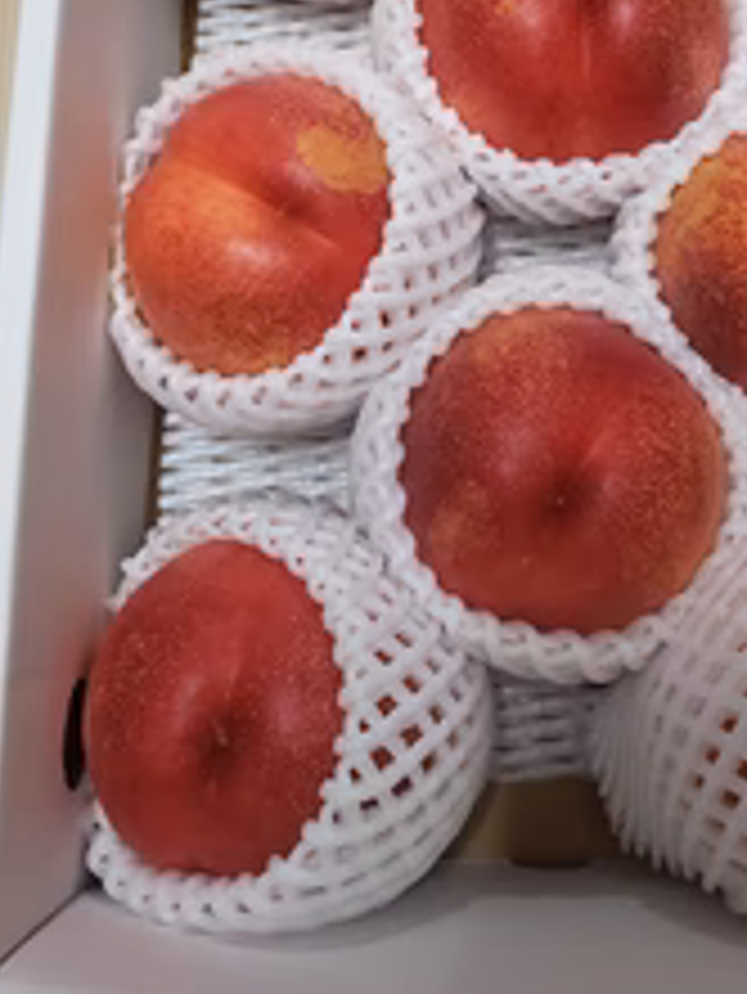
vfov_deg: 38.4
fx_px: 1351
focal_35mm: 47
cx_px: 495
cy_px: 157
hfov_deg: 30.7
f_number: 2.4
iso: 250
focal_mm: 4.3
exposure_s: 1/25
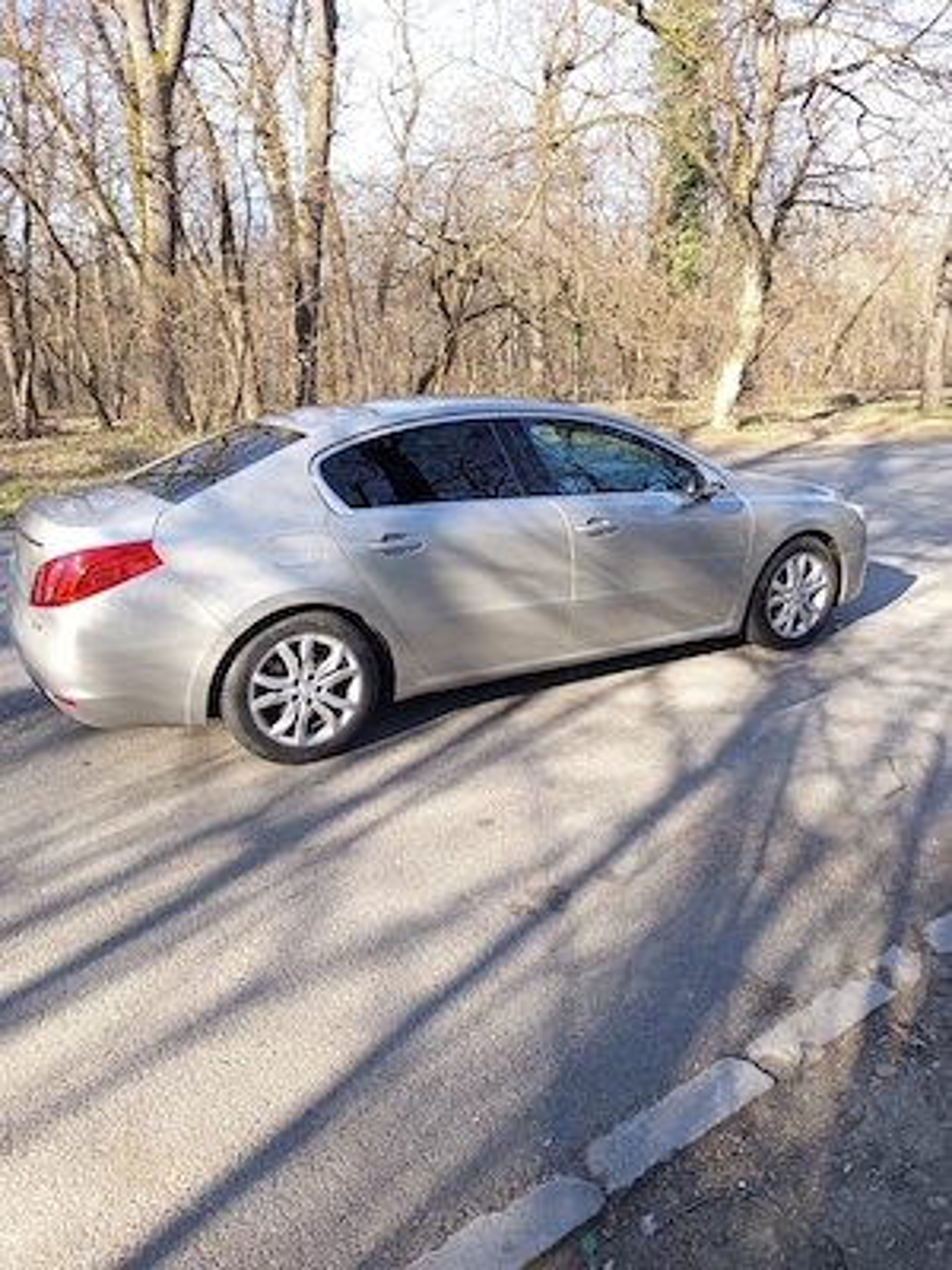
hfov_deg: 56.8
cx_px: 476
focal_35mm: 24
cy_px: 635
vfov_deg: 71.6
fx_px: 880
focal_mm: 5.24
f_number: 1.7
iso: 51
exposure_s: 1/122
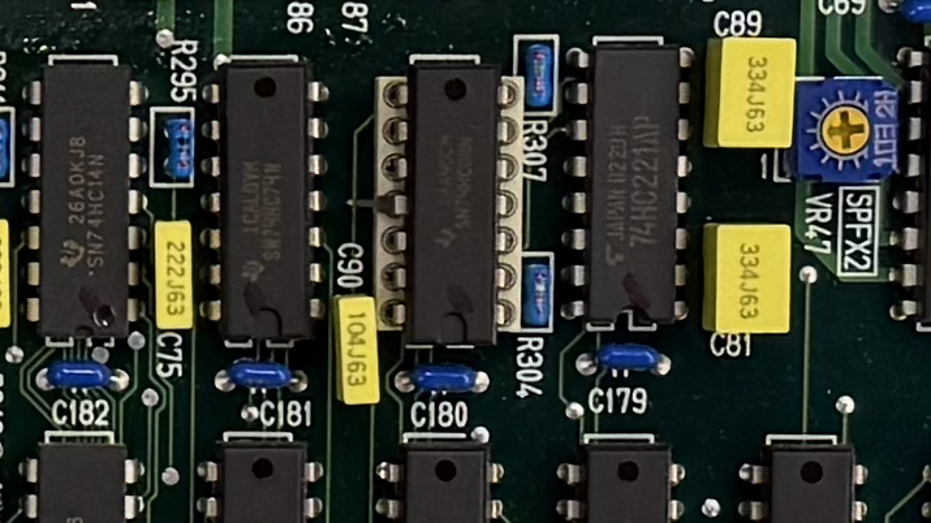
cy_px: 499
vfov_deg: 7.2
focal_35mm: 167
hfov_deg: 11.6
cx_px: -935
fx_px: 4122
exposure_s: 1/75
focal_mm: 6.76
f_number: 1.78
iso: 80
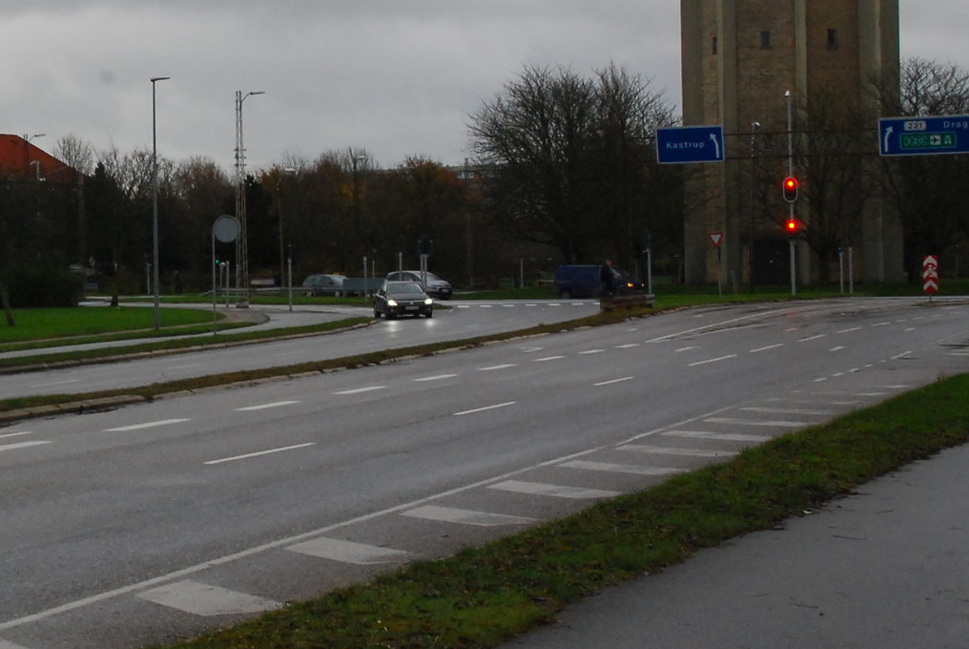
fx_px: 2587
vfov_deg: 14.3
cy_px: 248
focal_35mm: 96
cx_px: 64
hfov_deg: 20.7
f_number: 8
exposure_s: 1/200
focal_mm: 26
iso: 800
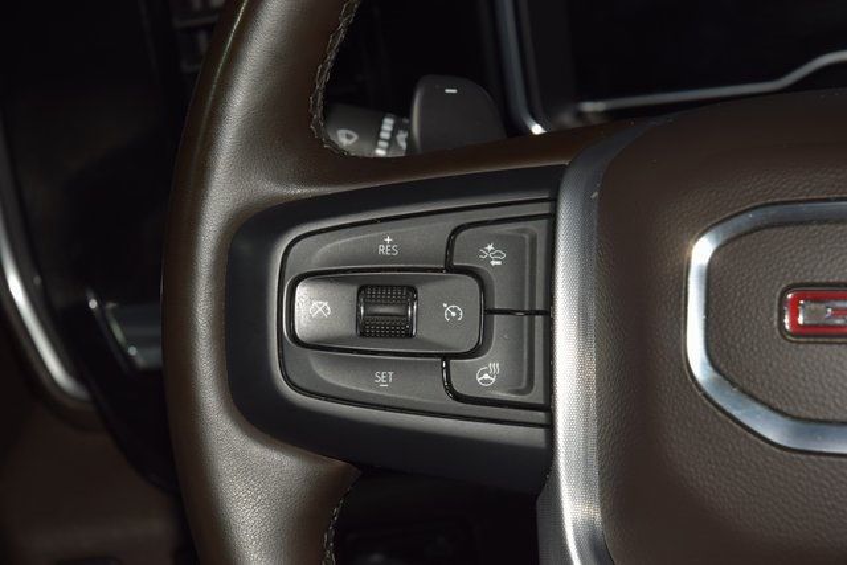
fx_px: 2471
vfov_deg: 13.0
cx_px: 424
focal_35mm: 105
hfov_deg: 19.5
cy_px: 282
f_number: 8
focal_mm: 70
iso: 100
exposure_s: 1/125
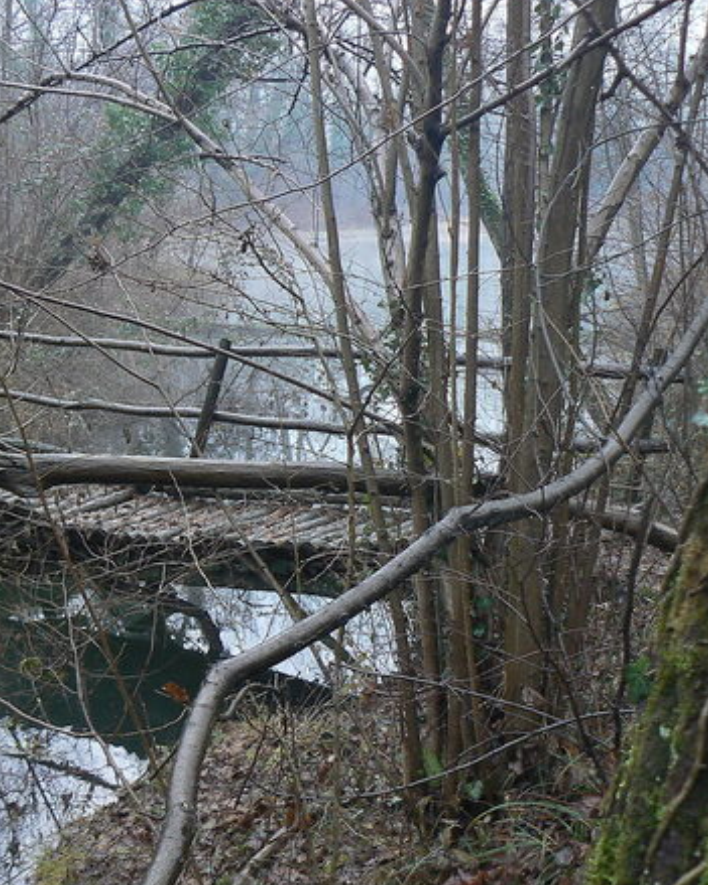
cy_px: 444
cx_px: 173
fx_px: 1258
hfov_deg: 30.9
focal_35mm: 48
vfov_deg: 38.8
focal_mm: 6
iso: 125
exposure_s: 1/30
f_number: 2.8
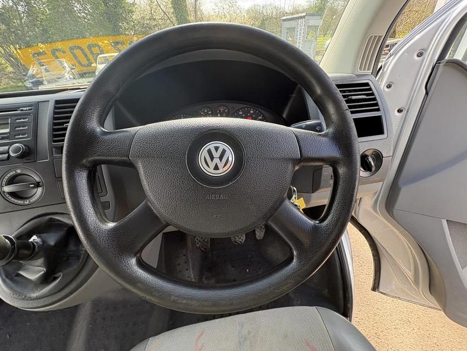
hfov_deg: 98.1
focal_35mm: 15
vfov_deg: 81.7
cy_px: 166
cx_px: 240
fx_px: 202
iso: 100
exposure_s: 1/140
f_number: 2.2
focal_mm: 2.22
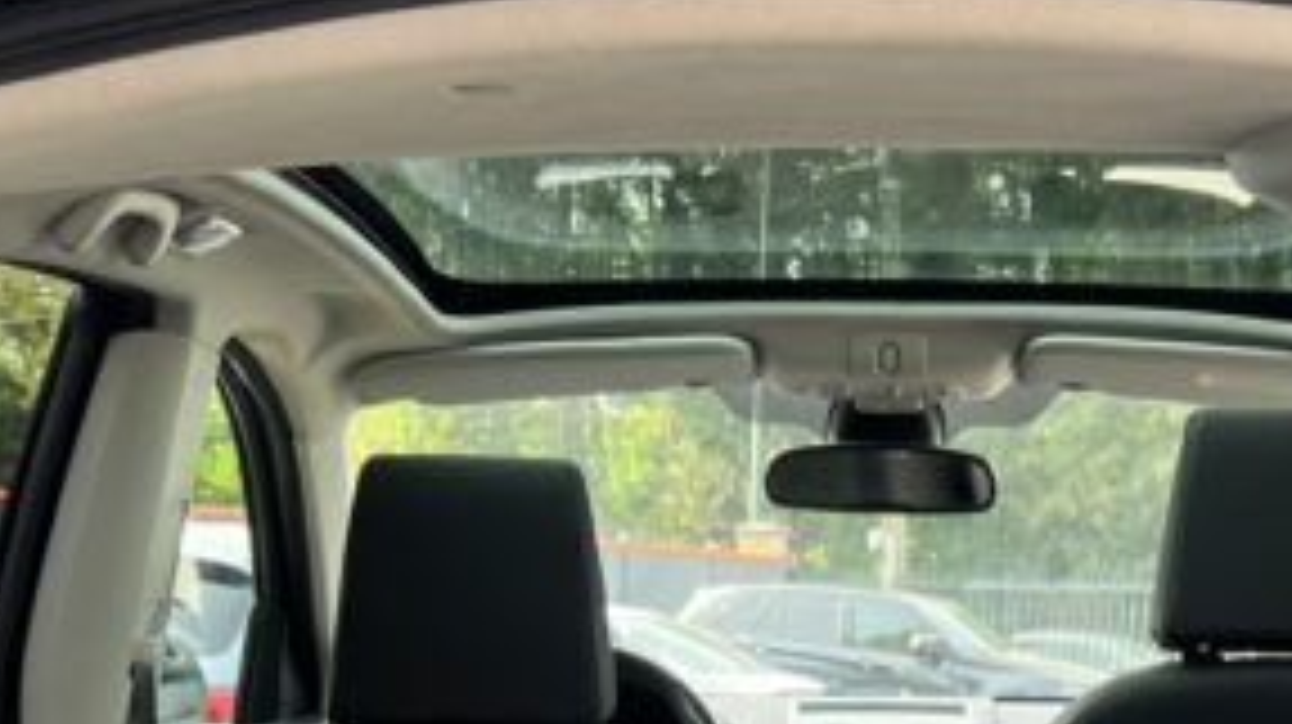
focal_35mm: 79
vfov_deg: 14.1
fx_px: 2705
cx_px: 900
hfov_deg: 26.7
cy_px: 1147
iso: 50
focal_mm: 5.7
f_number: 1.5
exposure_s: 1/171
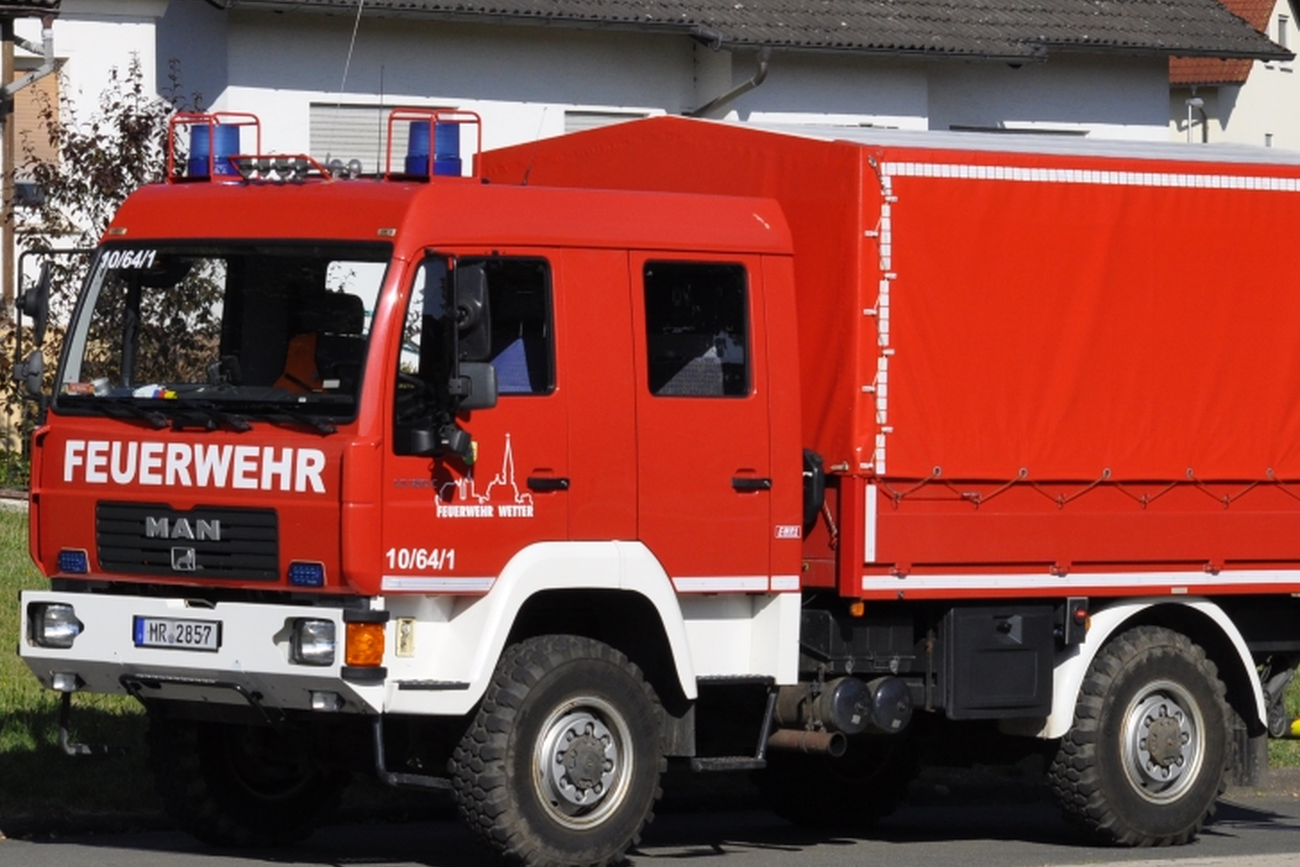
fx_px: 4695
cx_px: 717
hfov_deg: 15.8
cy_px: 431
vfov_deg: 10.6
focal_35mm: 130
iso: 500
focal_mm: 70
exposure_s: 1/1250
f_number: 9
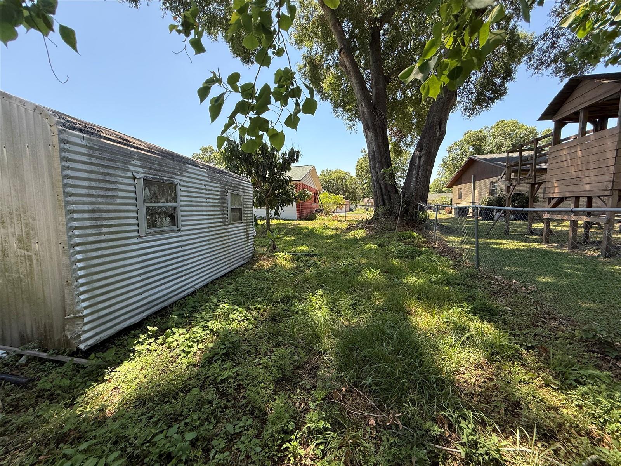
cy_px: 233
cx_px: 310
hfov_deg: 102.1
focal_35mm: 14
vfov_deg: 85.7
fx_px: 251
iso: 64
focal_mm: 2.22
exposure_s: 1/393
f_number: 2.2
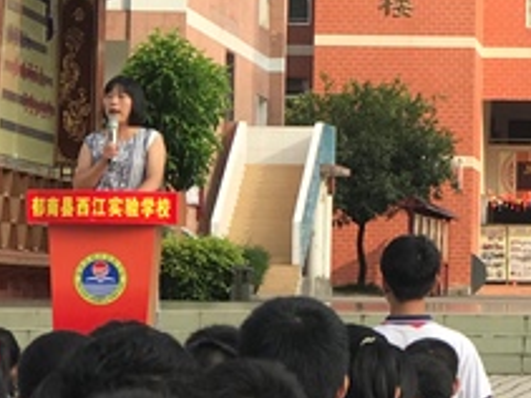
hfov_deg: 9.1
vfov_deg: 6.8
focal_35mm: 216
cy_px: -48
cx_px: 637
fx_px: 3311
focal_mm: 6.6
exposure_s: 1/491
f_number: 2.8
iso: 20
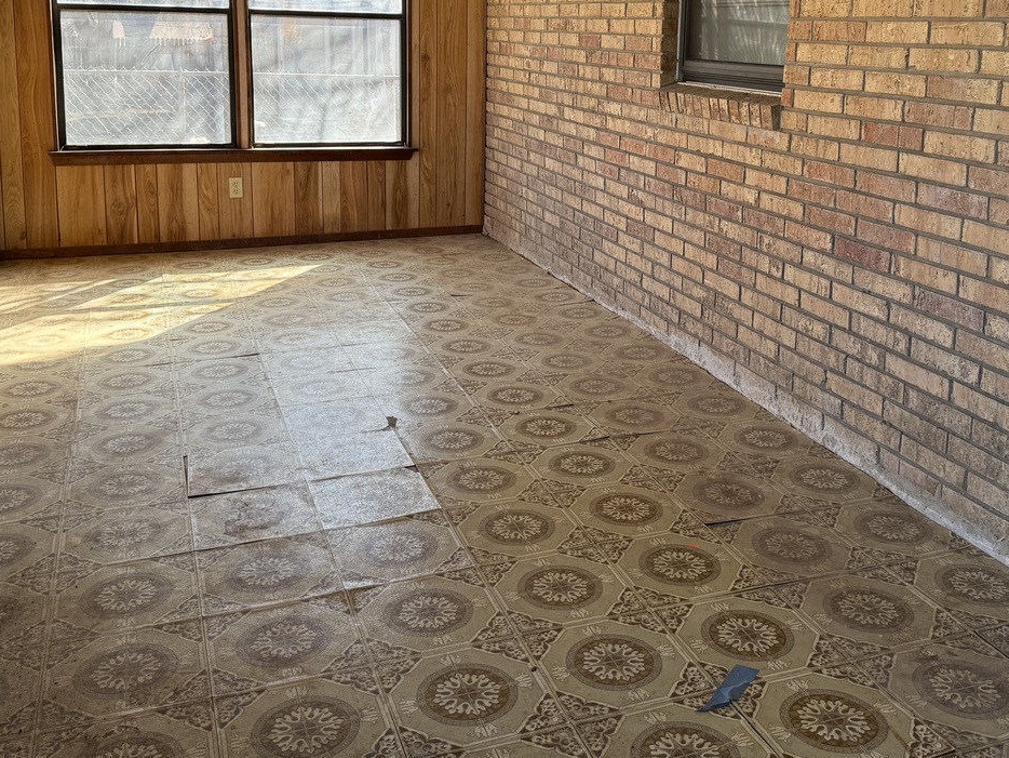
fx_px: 1079
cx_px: 559
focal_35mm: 37
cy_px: 216
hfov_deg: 50.0
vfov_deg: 38.0
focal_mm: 6.76
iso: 100
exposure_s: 1/302
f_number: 1.78
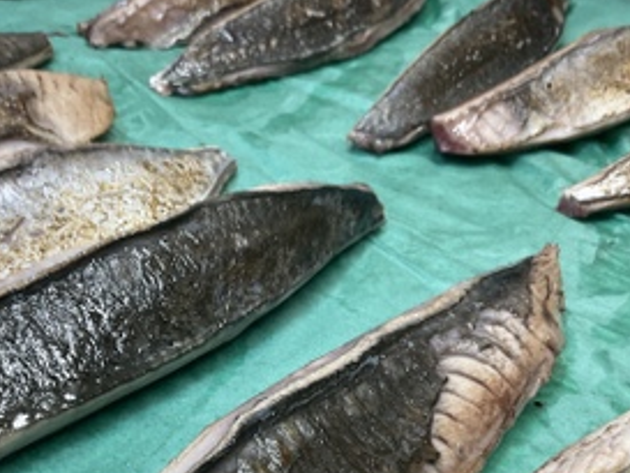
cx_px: 275
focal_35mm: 51
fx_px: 929
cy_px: 401
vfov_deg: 27.8
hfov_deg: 37.4
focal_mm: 3
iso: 50
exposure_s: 1/60
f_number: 1.8
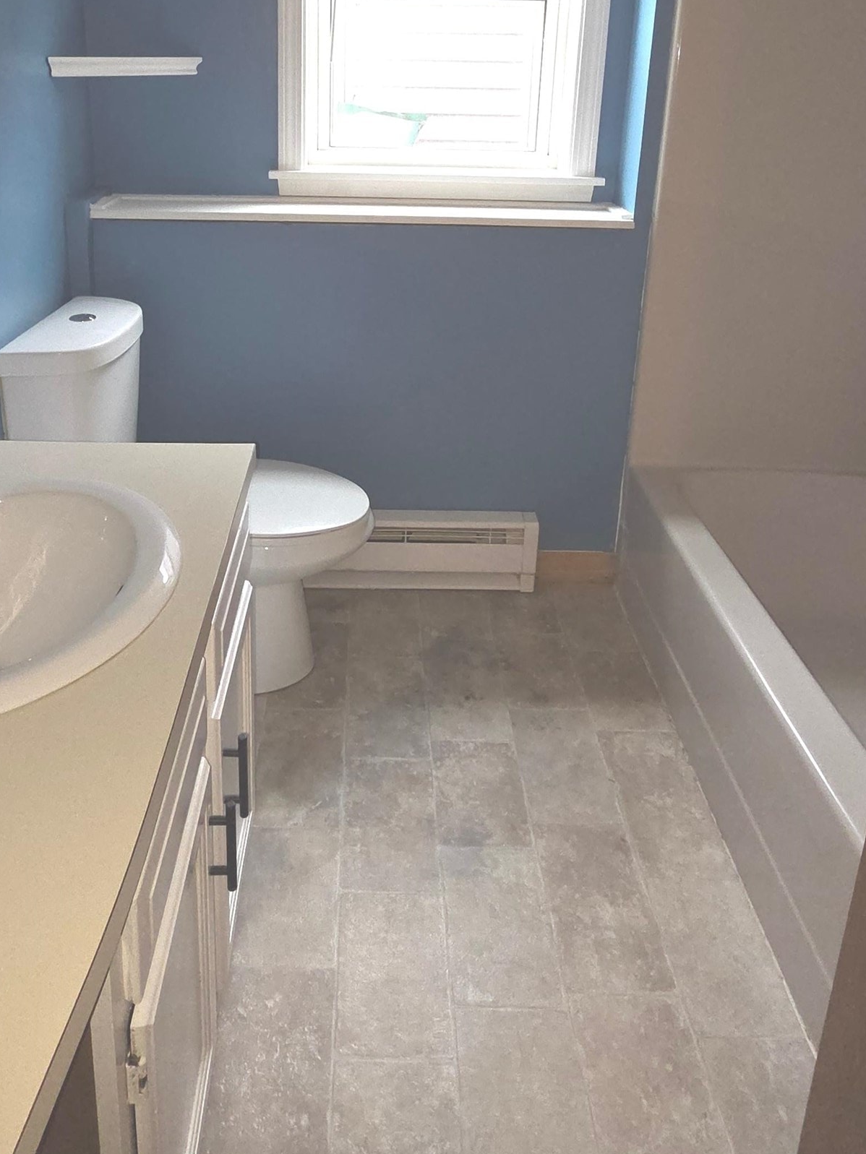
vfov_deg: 66.0
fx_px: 834
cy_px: 319
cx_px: 384
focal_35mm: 25
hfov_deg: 54.8
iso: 160
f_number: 2.2
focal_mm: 2.2
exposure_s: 1/60
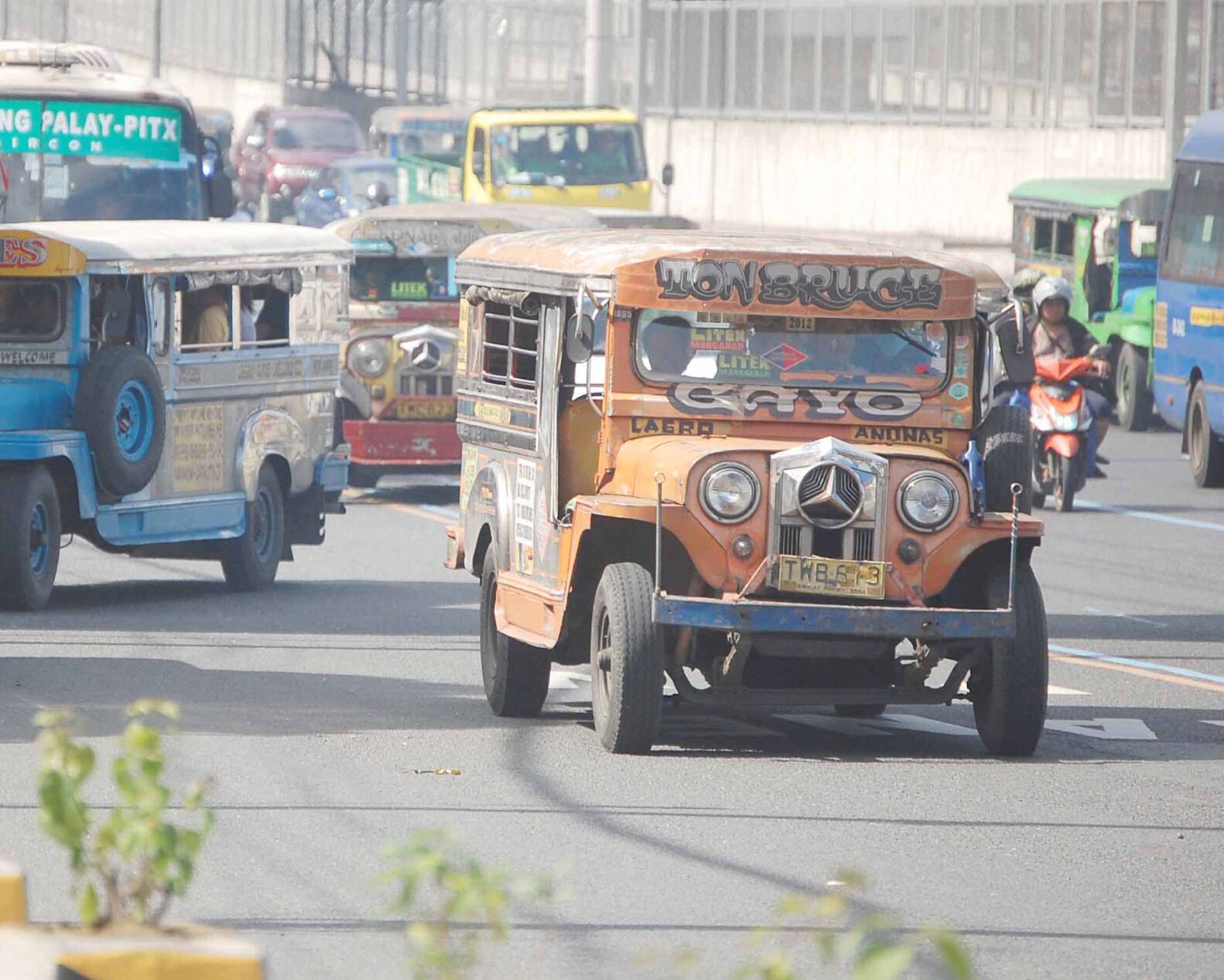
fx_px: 12780
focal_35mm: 353
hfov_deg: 5.5
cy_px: 482
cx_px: 347
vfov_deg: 4.4
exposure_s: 1/1000
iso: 400
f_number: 5.3
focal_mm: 155
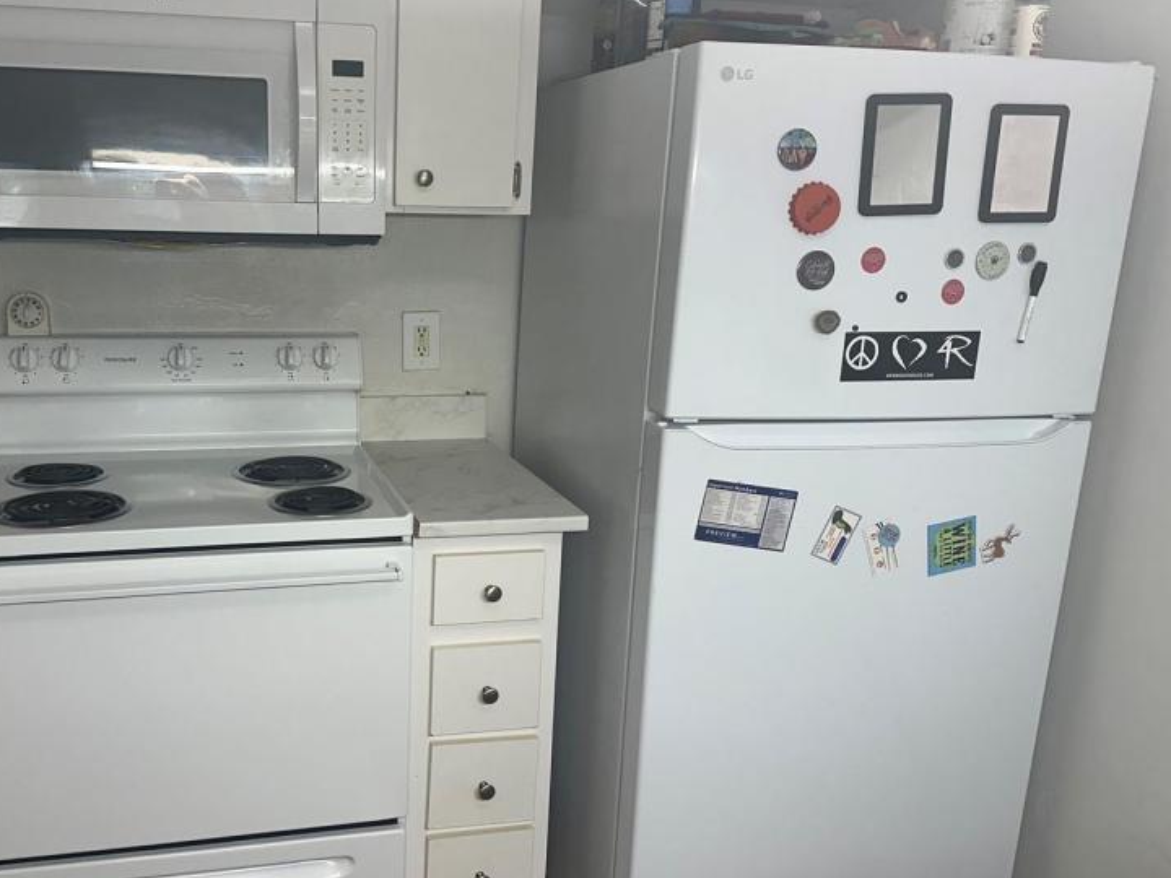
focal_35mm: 32
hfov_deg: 55.8
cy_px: 450
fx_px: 1083
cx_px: 405
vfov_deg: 44.2
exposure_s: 1/120
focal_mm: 6.86
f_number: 1.78
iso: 160
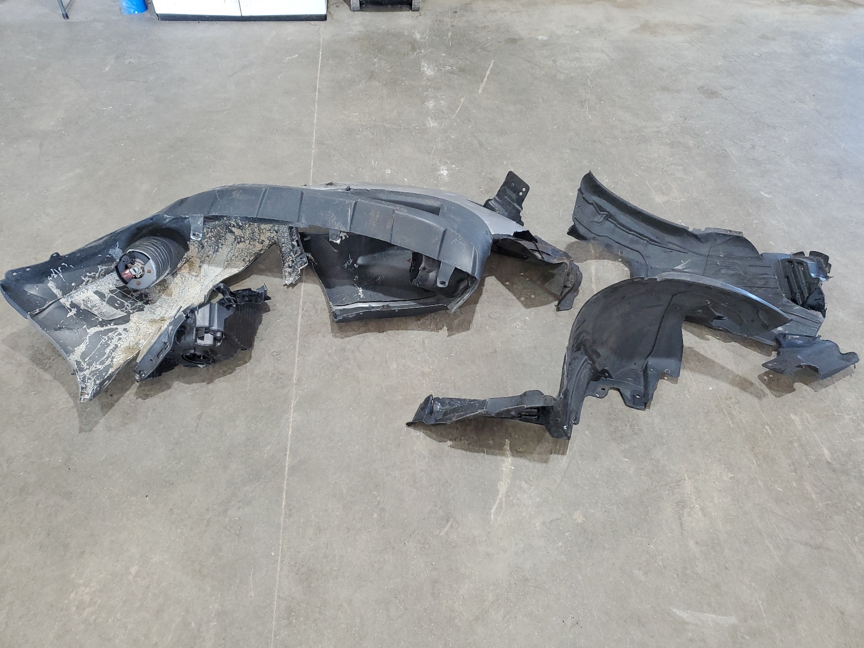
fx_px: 649
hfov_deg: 67.3
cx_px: 432
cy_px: 324
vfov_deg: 53.1
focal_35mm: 26
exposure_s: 1/60.2
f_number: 1.5
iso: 153
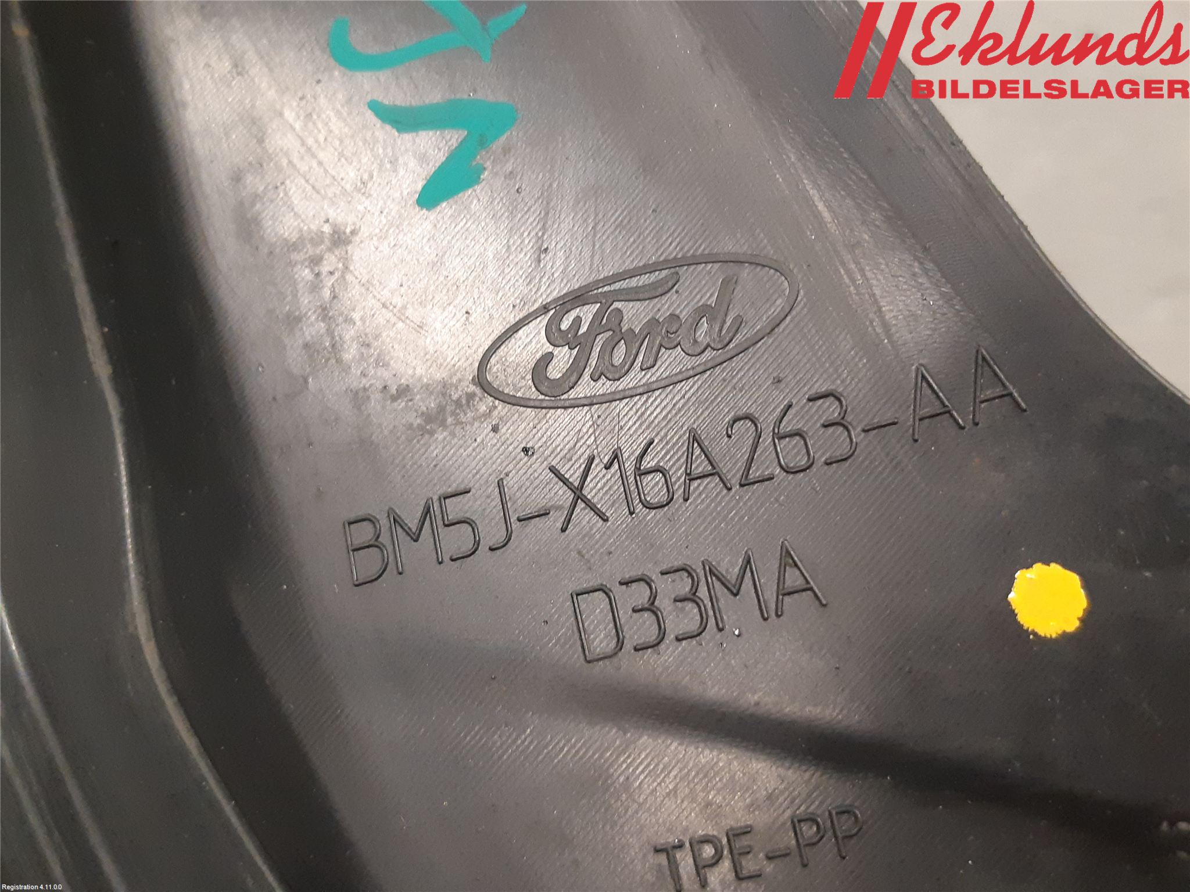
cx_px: 595
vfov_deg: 53.1
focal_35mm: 26
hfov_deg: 67.3
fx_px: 894
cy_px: 446
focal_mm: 3.93
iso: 320
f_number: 1.7
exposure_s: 1/50
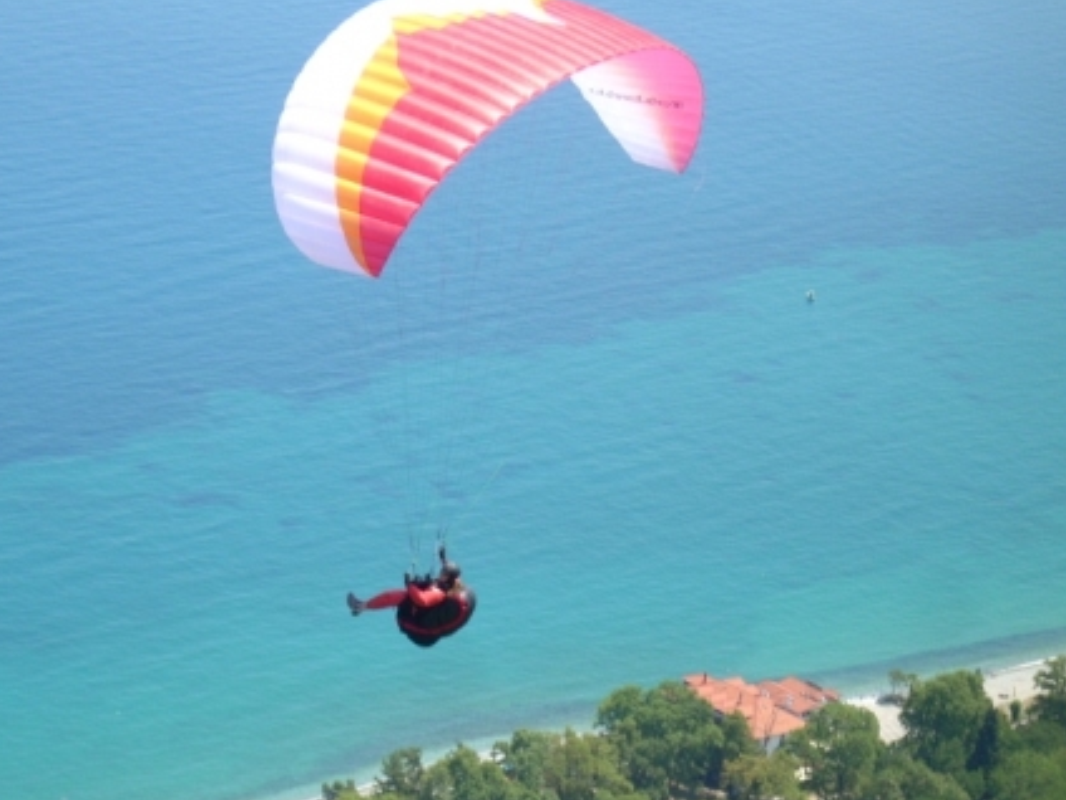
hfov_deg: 13.9
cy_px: 413
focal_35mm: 142
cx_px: 411
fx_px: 4373
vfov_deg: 10.4
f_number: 5.2
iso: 64
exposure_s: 1/250
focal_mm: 18.6
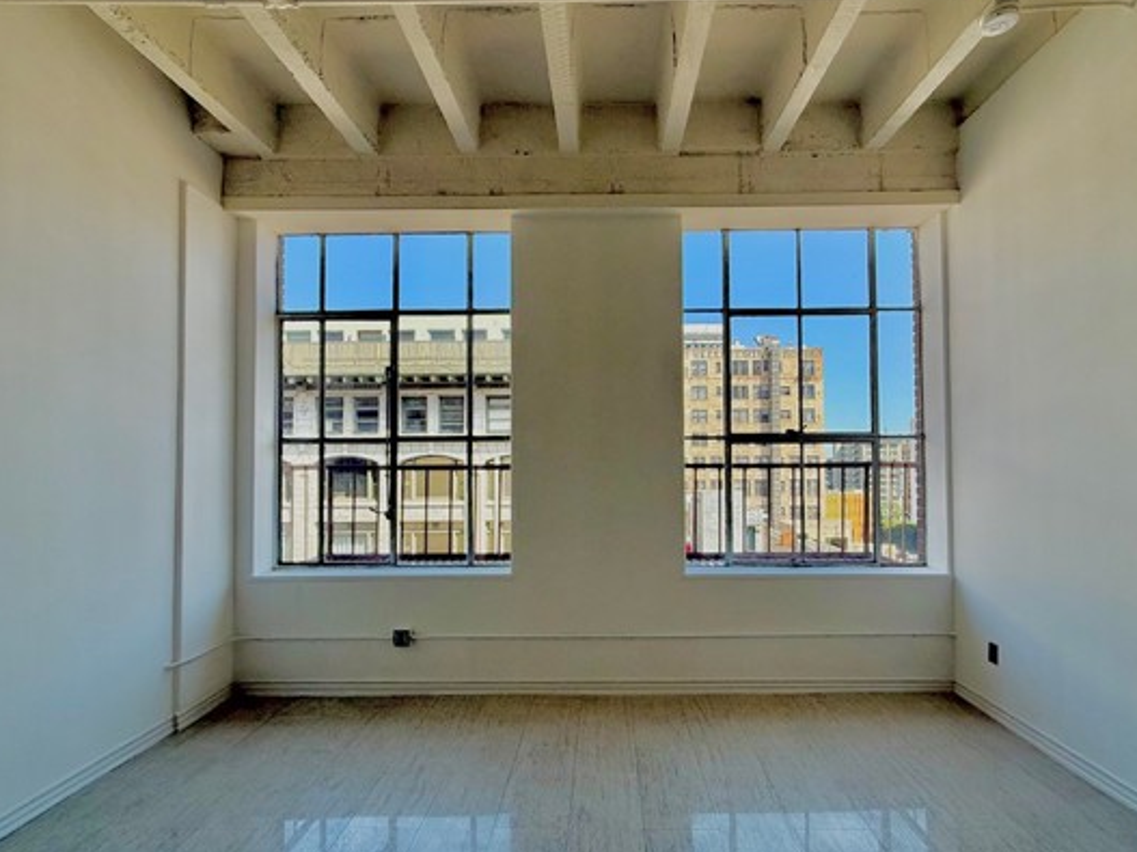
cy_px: 451
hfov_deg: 90.9
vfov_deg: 74.6
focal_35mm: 17
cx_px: 602
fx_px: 558
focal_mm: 2.22
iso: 50
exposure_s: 1/1033
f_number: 2.2
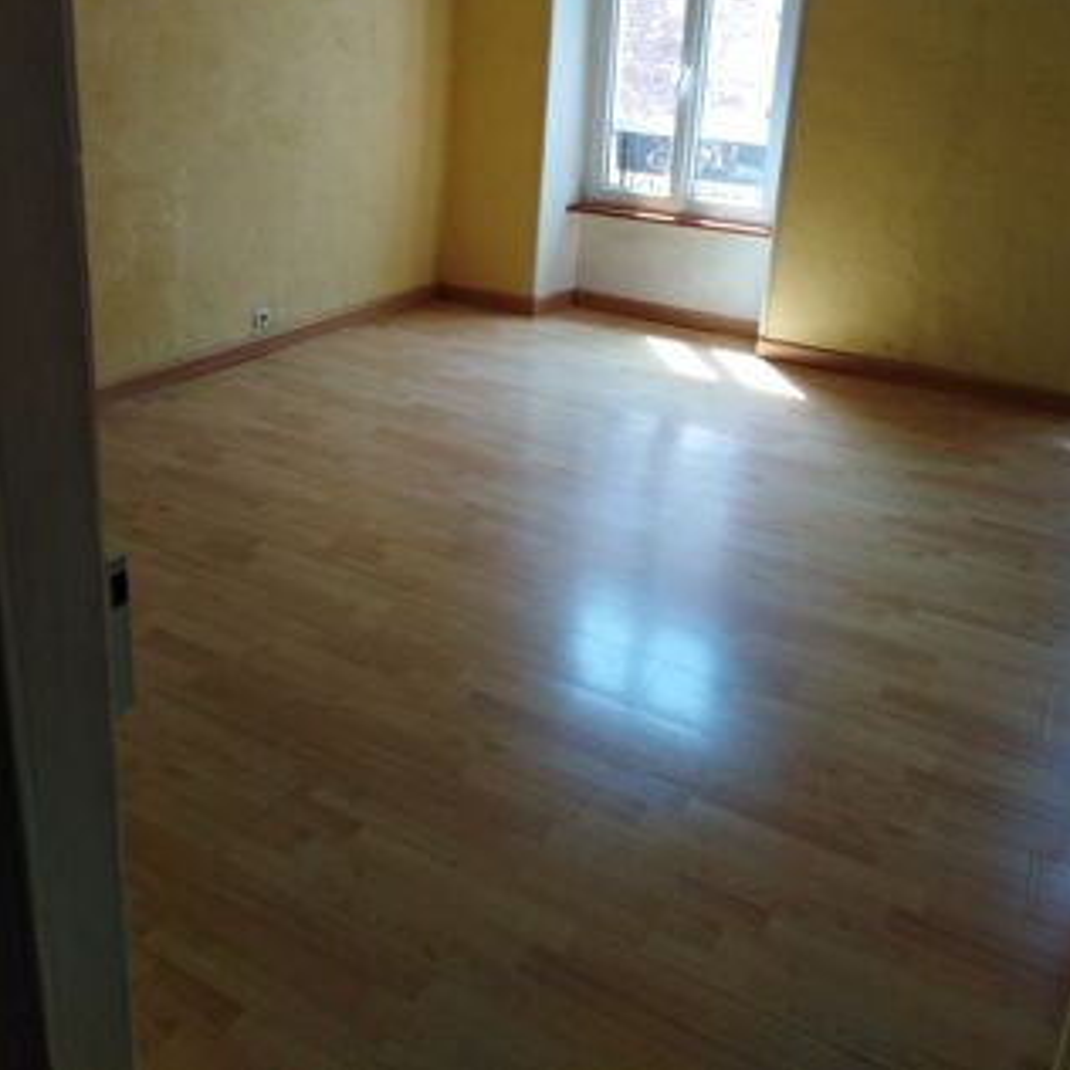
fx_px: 1084
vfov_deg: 51.5
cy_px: 354
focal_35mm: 31
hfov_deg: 52.5
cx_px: 538
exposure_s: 1/100
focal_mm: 3.46
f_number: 2.2
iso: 172
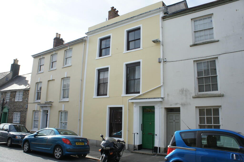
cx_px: 122
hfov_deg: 67.4
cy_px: 81
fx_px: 183
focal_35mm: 27
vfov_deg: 47.9
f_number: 7.1
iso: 200
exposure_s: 1/320
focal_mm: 18
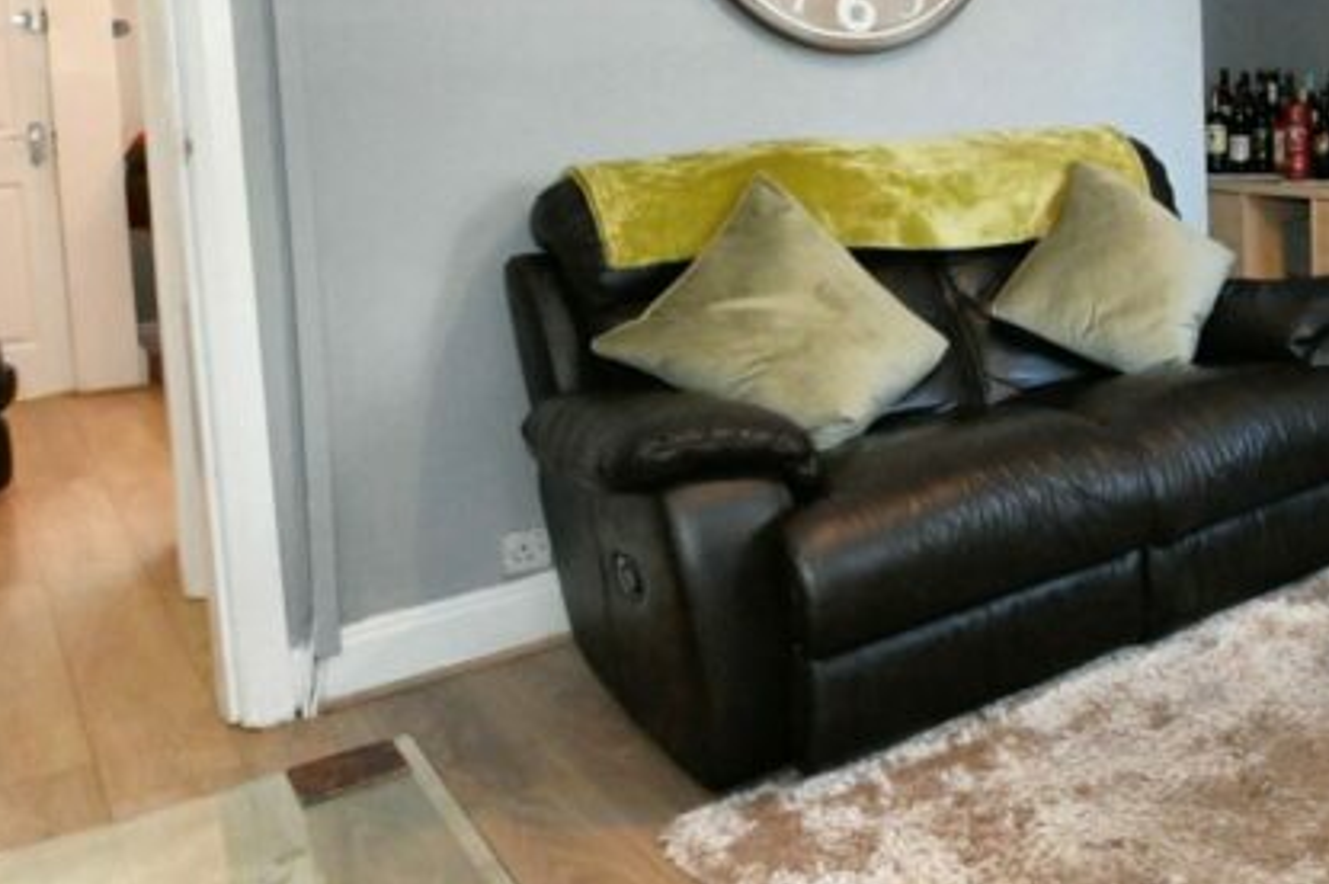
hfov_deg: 43.4
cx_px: 1367
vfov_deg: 34.8
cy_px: 184
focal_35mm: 37
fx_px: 1365
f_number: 10
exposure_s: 1/60
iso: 5000
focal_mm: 15
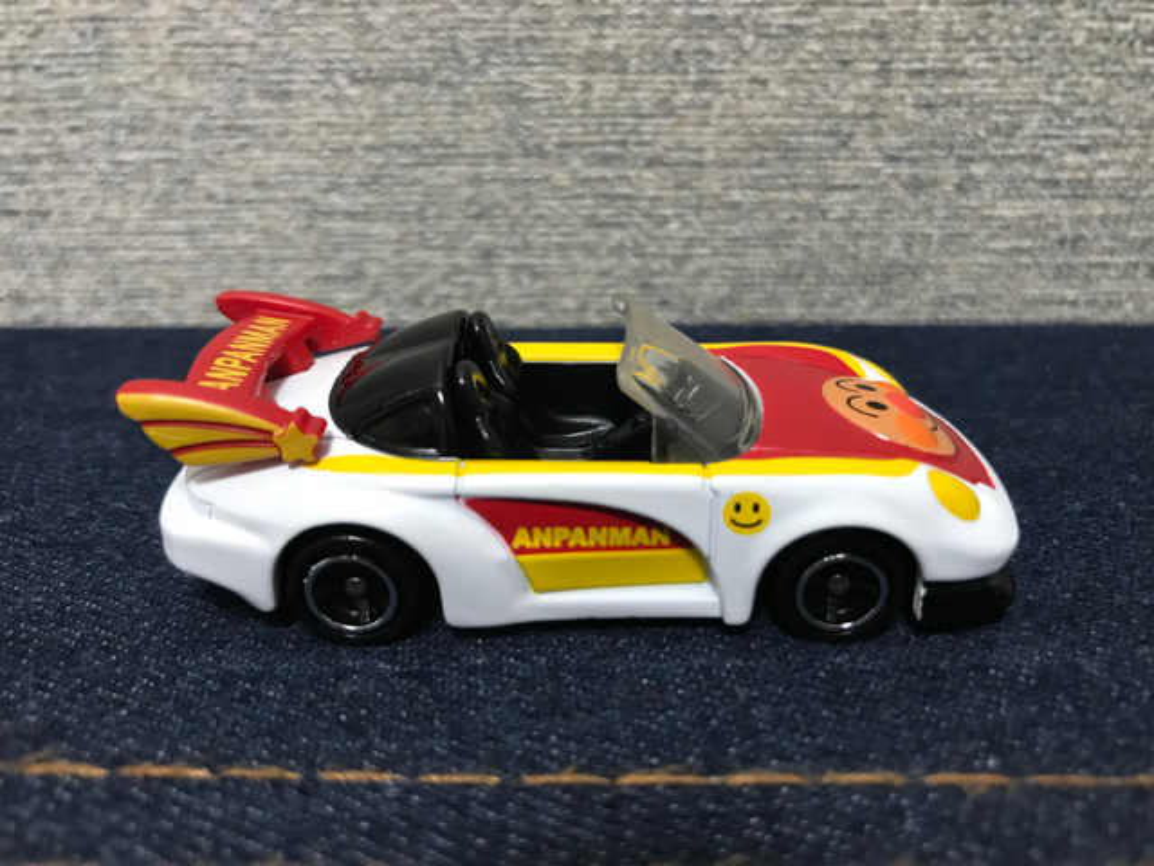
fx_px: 933
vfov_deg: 49.7
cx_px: 577
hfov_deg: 63.4
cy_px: 433
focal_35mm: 28
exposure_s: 1/17
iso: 50
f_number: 1.8
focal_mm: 3.99
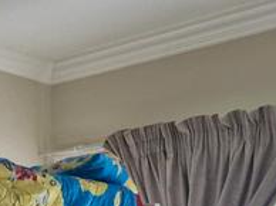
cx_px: -51
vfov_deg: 14.5
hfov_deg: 19.5
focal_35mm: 95
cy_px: 311
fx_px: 757
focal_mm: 5.54
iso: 400
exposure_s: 1/100
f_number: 1.8
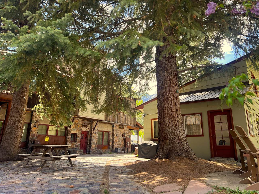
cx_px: 130
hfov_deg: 67.3
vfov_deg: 53.1
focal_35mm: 26
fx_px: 195
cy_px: 97
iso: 50
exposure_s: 1/398
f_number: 1.5
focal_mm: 5.7
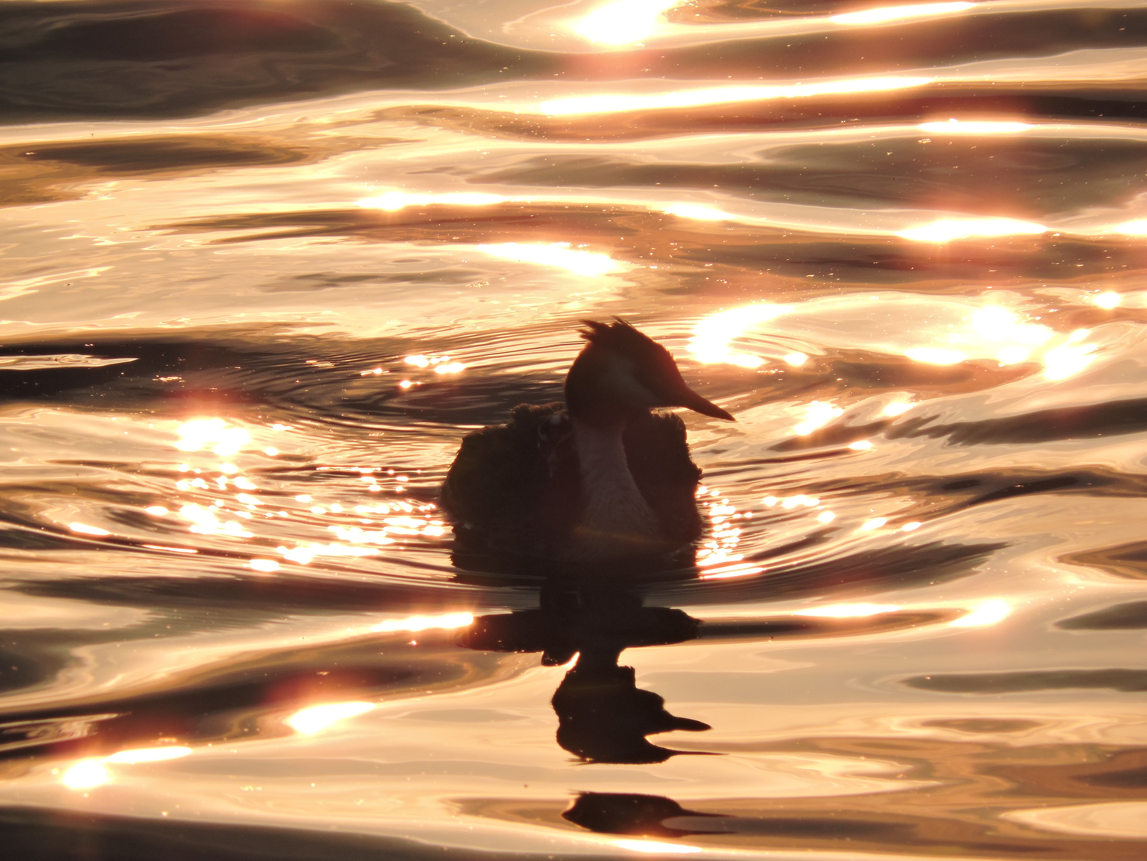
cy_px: 430
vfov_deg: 1.5
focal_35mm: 1000
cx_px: 574
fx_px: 33135
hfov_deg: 2.0
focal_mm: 180
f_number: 5.9
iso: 100
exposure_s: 1/640
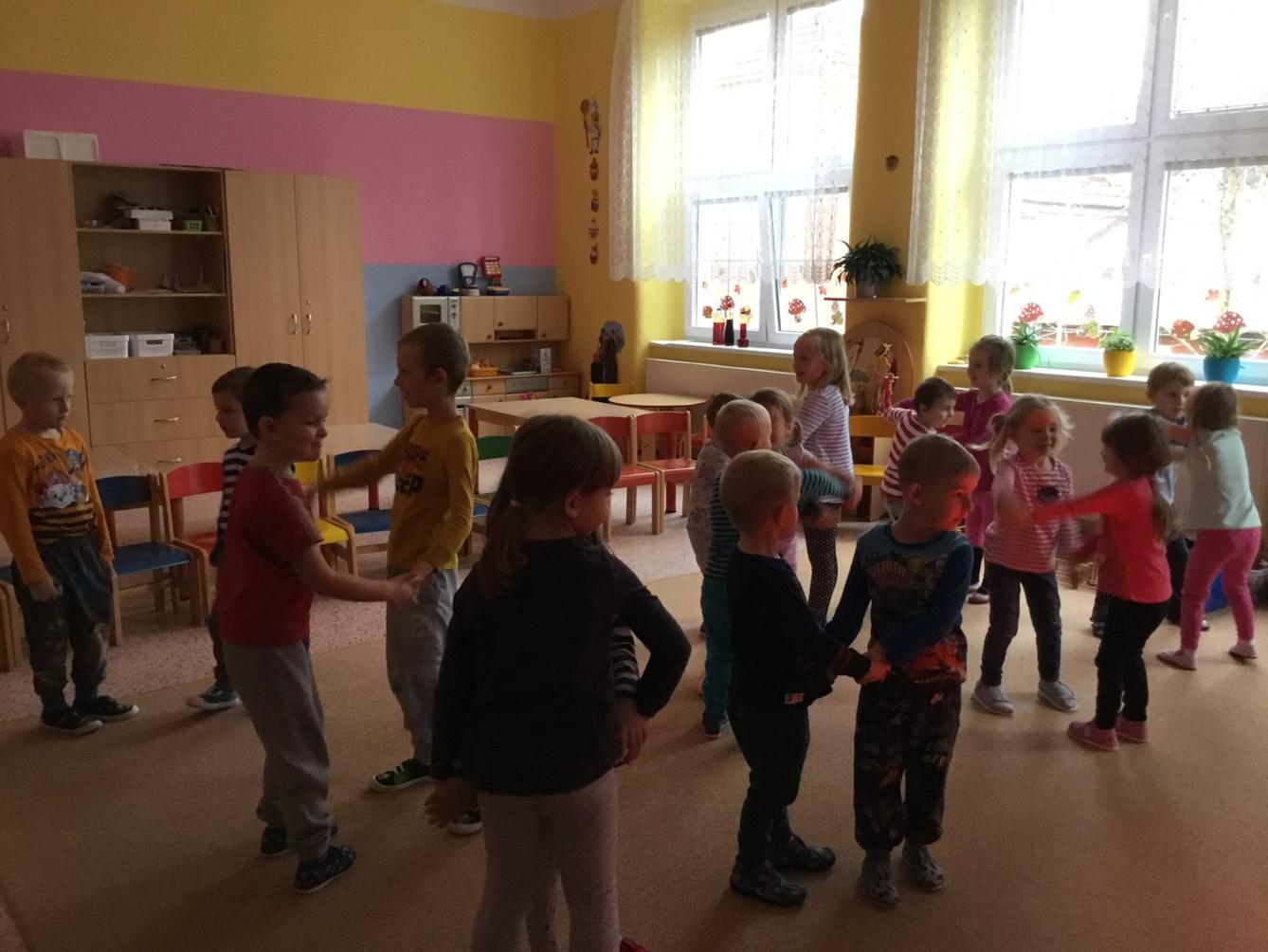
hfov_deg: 58.3
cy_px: 476
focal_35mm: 31
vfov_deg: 45.5
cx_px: 634
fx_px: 1136
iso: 200
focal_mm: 3.3
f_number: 2.4
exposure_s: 1/33
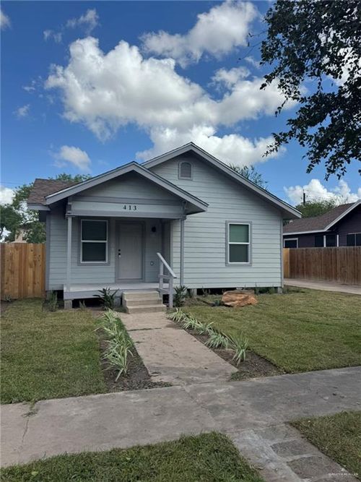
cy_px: 241
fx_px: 334
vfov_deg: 71.6
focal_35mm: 24
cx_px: 180
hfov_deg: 56.8
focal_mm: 6.76
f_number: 1.78
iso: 80
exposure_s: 1/5348
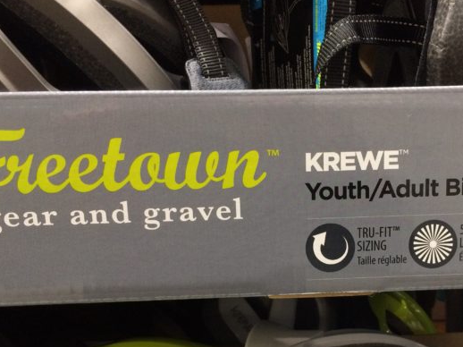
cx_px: 298
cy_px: 252
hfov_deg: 43.4
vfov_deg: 33.0
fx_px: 575
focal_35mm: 43
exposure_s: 1/33
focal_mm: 4.15
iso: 200
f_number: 2.2
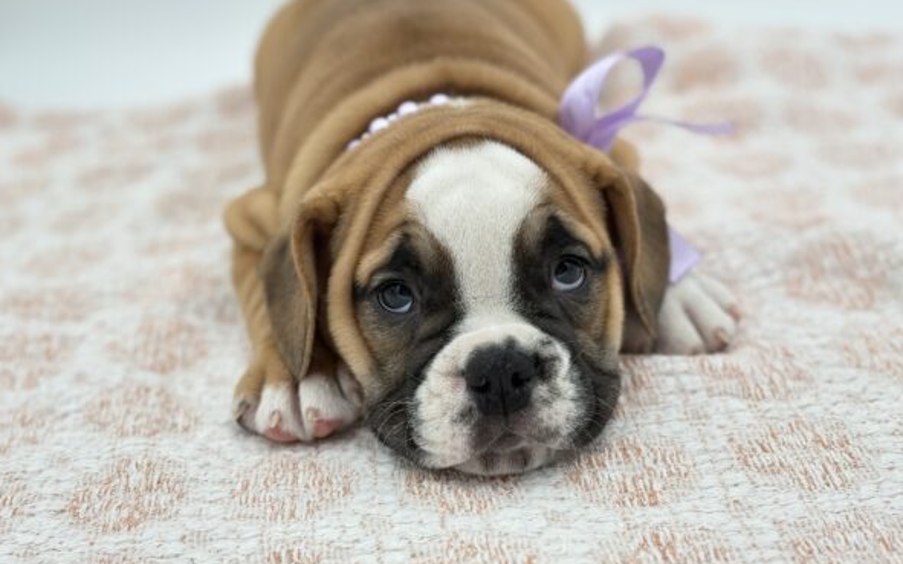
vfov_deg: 23.1
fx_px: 1378
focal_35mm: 56
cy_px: 278
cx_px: 446
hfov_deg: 36.3
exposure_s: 1/299
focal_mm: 5.96
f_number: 1.6
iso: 32
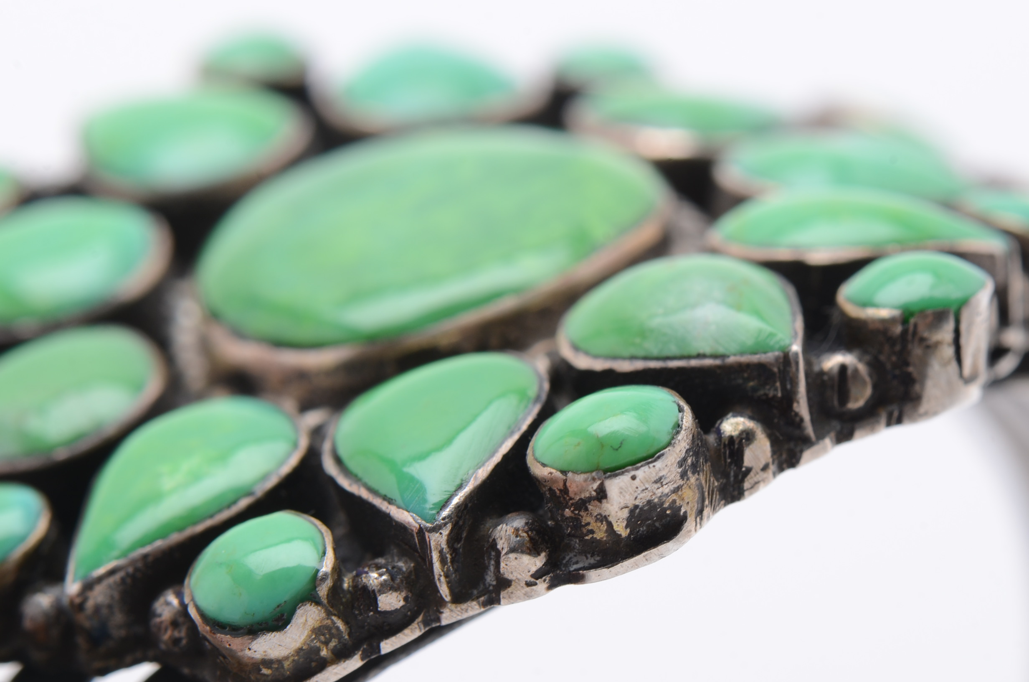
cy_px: 341
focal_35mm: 128
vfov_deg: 10.7
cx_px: 514
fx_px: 3637
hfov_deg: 16.1
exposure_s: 1/125
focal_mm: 85
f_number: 14
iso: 200
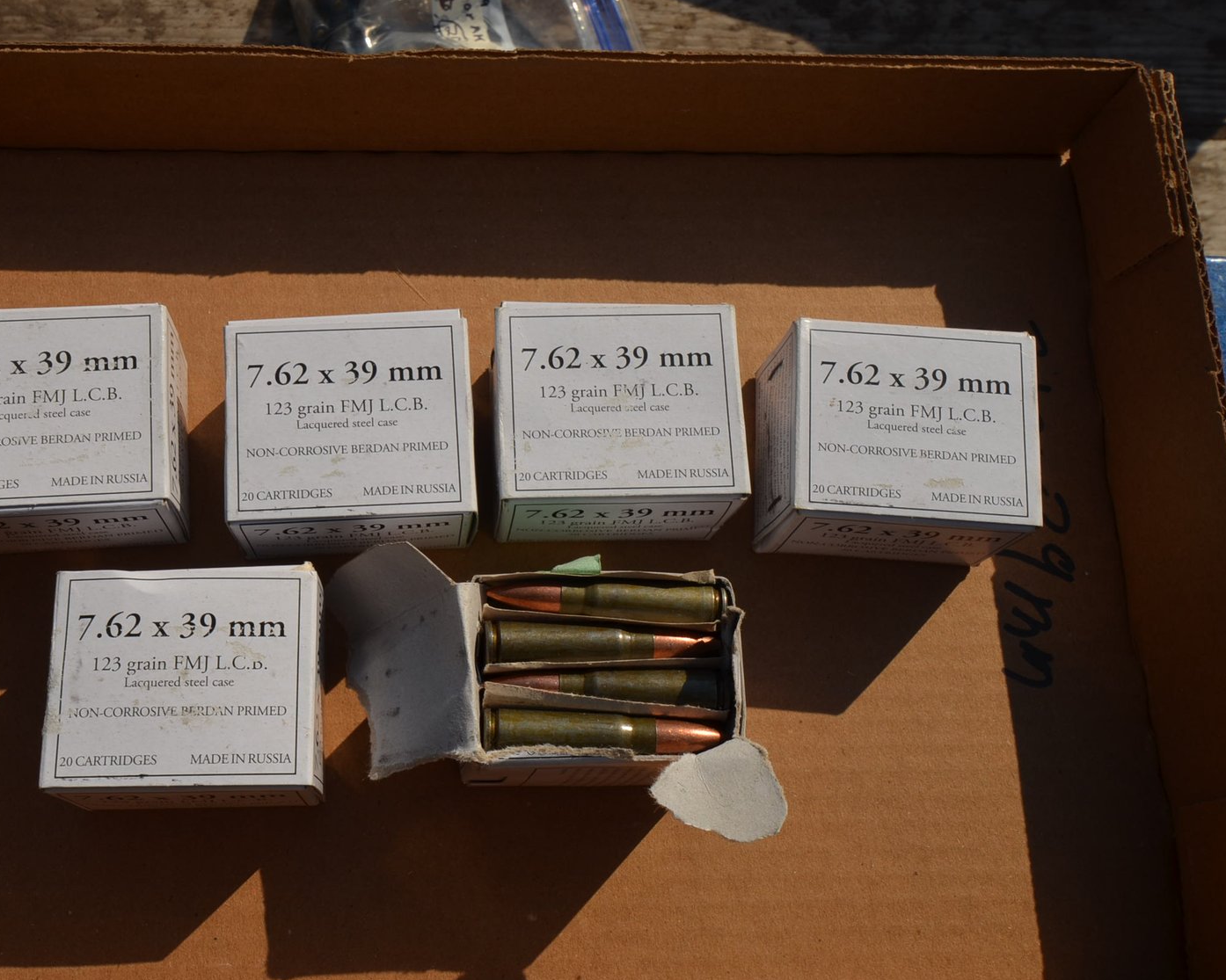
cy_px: 497
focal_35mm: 38
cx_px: 480
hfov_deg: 47.6
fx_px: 1379
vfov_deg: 39.2
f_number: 16
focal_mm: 22
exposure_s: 1/200
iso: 100
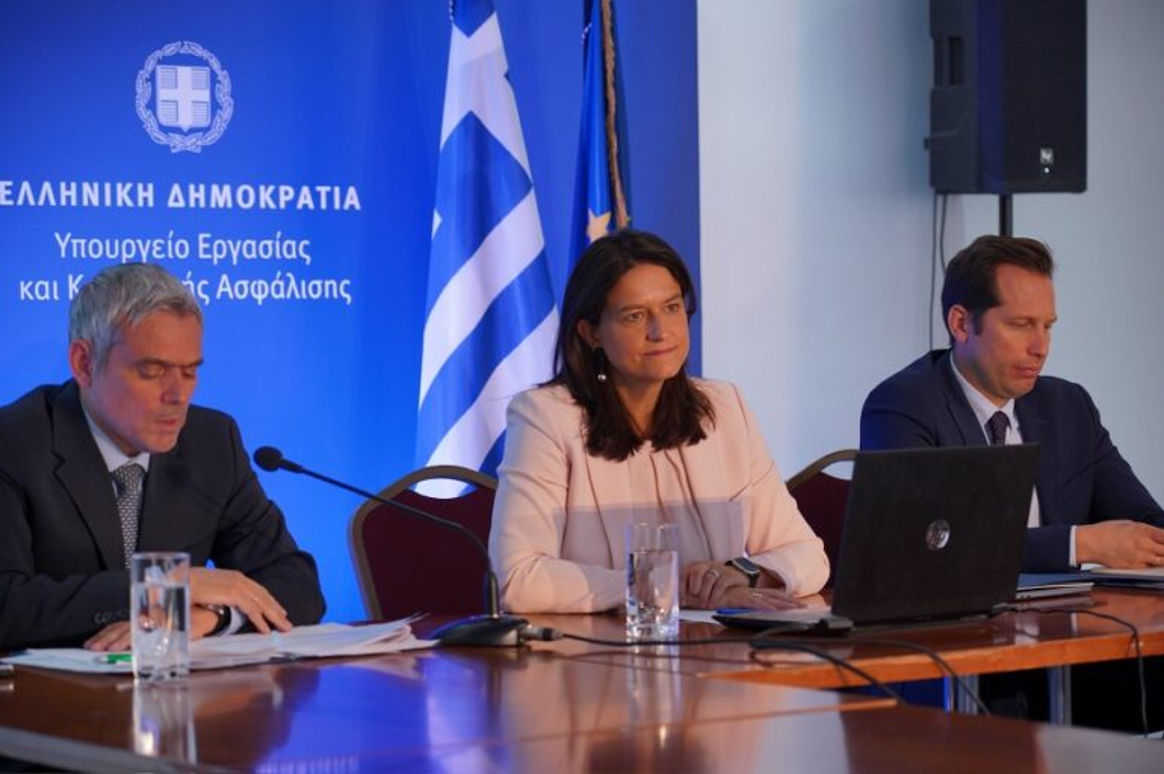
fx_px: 3392
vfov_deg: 13.0
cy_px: 387
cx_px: 582
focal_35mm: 105
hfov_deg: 19.5
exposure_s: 1/125
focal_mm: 105
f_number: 4
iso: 800
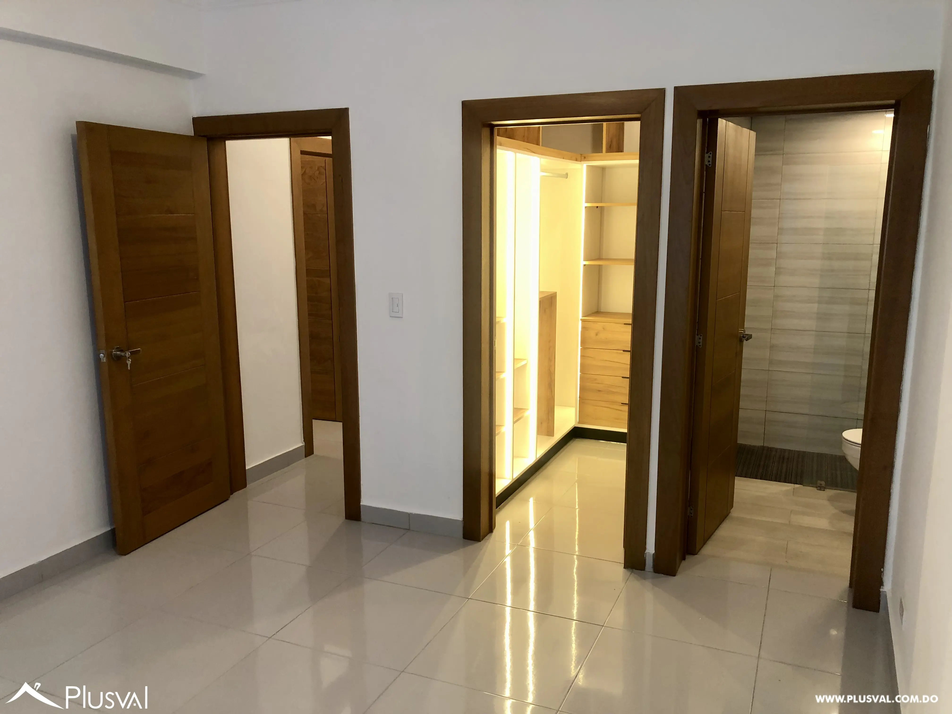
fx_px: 770
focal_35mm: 28
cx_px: 476
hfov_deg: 63.4
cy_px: 357
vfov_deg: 49.7
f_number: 1.8
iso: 40
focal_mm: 3.99
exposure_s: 1/24
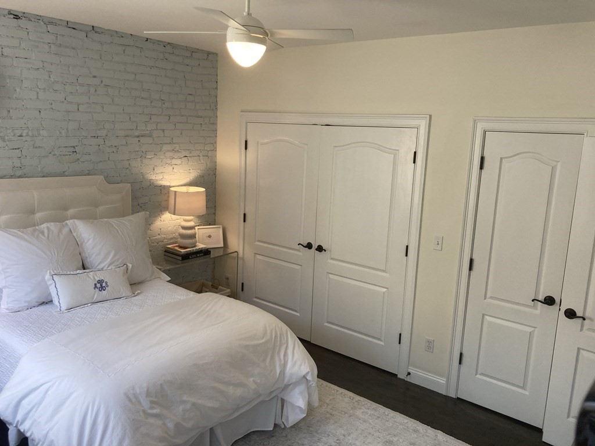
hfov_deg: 63.4
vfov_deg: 49.7
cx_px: 298
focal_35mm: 28
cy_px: 223
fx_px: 481
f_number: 1.8
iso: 50
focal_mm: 3.99
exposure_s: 1/120
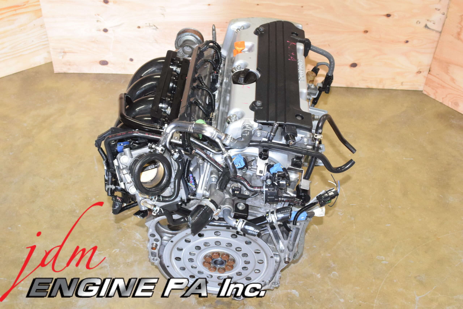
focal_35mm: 42
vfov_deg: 31.9
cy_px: 154
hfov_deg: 46.4
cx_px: 232
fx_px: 541
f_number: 7.1
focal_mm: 28
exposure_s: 1/60
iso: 4500
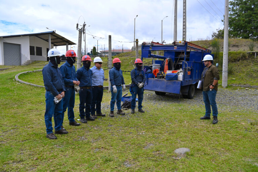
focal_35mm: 27
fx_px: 193
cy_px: 86
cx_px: 129
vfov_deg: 47.9
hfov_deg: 67.4
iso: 100
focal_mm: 18
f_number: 6.3
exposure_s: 1/320
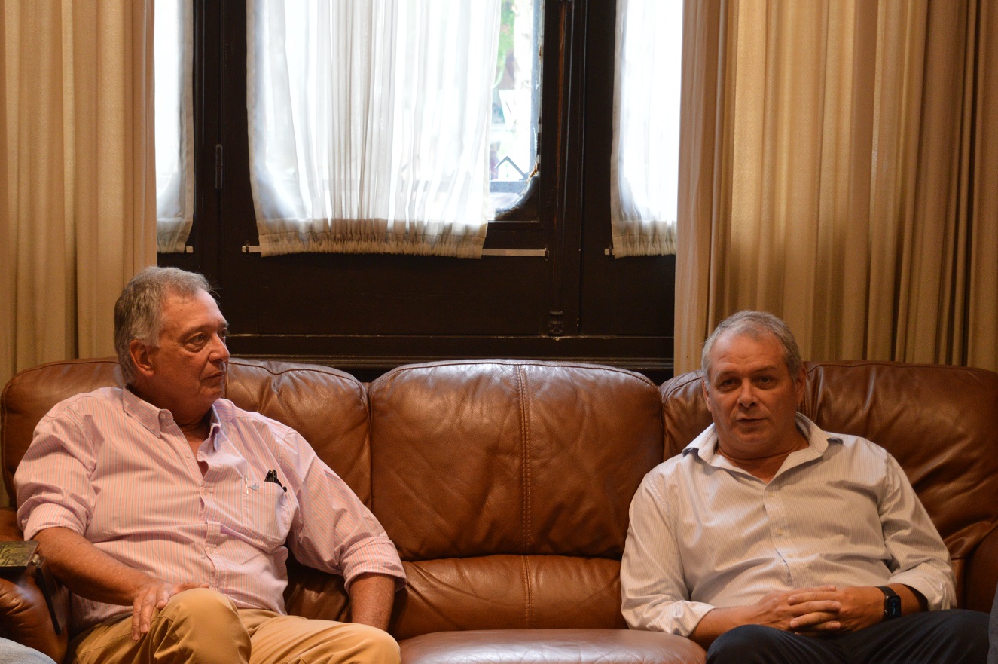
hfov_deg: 21.7
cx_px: 482
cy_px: 445
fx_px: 2604
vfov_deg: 14.5
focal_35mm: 94
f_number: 5
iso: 560
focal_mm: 46
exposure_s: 1/60
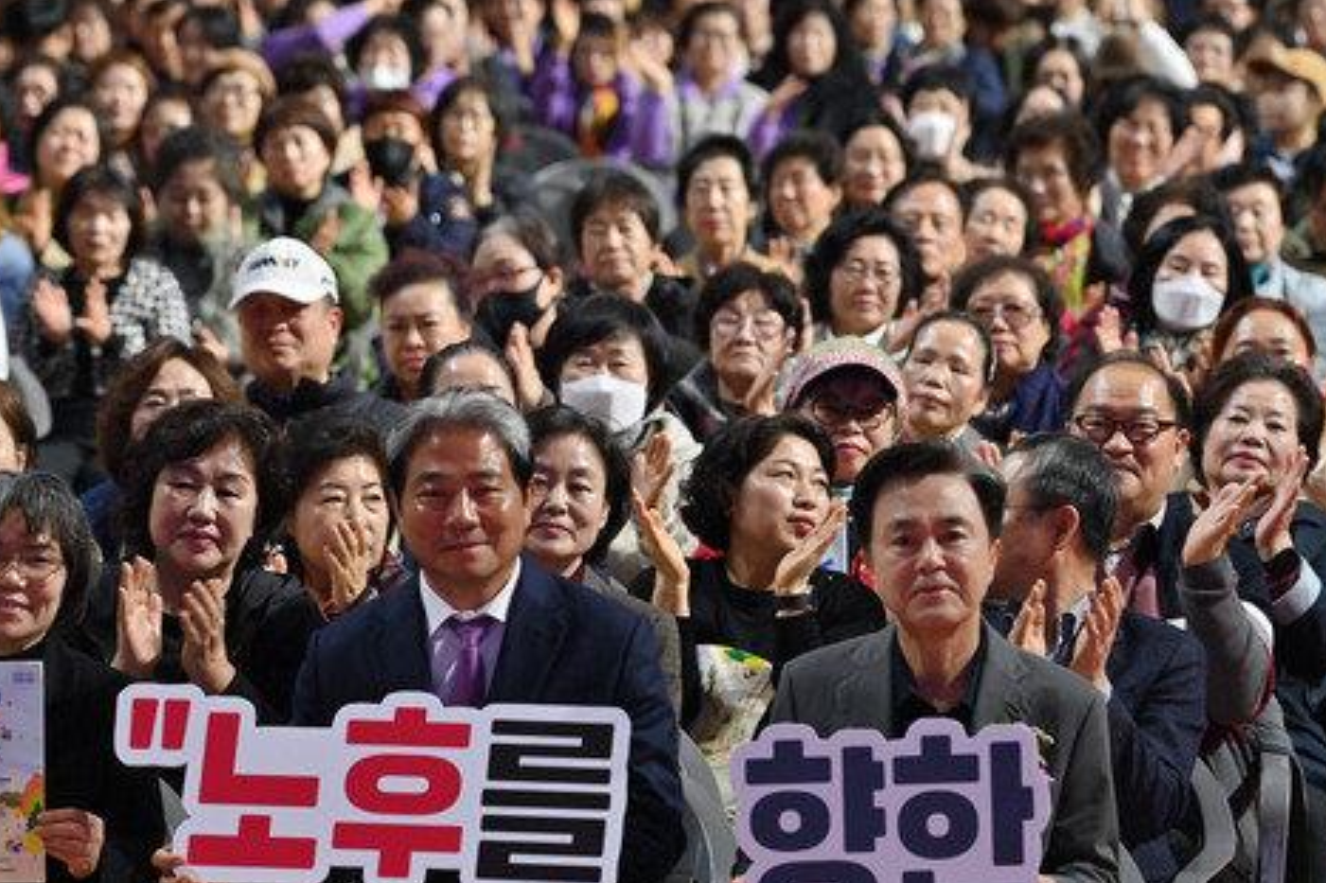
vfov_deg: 5.3
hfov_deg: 8.0
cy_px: 559
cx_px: 628
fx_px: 9462
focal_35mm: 257
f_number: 5.6
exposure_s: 1/250
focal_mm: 200
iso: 1000
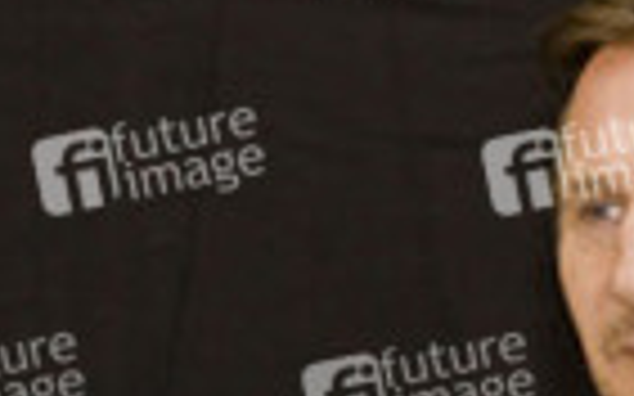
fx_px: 4491
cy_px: 500
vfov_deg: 5.0
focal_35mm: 260
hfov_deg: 8.0
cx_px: 27
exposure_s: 1/200
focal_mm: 80
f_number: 5
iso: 1600
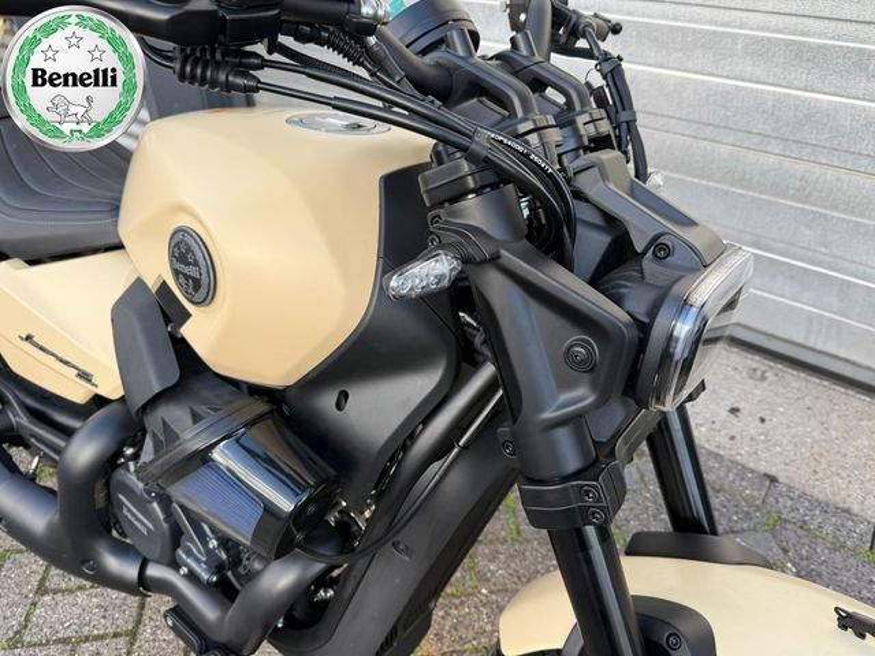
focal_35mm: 24
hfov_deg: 71.6
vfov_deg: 56.8
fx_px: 607
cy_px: 328
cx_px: 438
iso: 80
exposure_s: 1/315
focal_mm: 6.76
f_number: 1.78
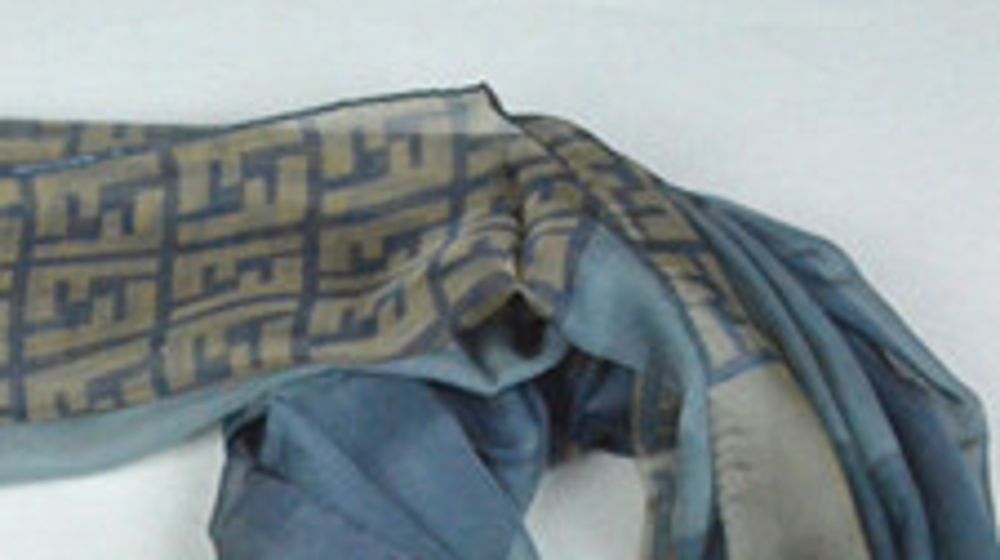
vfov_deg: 12.5
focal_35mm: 94
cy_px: 653
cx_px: -27
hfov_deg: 21.8
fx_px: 2494
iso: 6400
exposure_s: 1/500
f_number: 11
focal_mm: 27
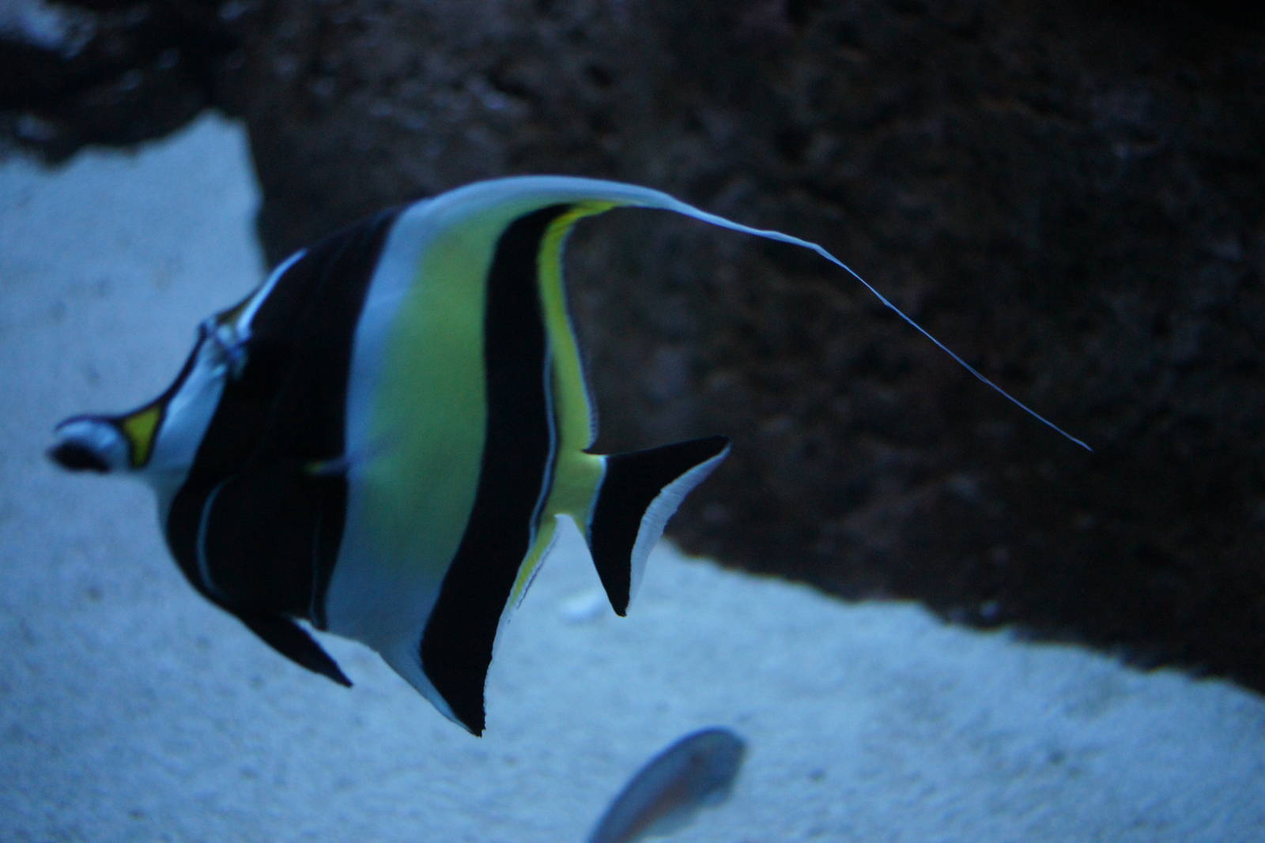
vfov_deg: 29.9
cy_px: 422
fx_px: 1581
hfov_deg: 43.6
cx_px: 632
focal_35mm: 45
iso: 1600
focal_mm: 30
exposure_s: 1/30
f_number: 2.8
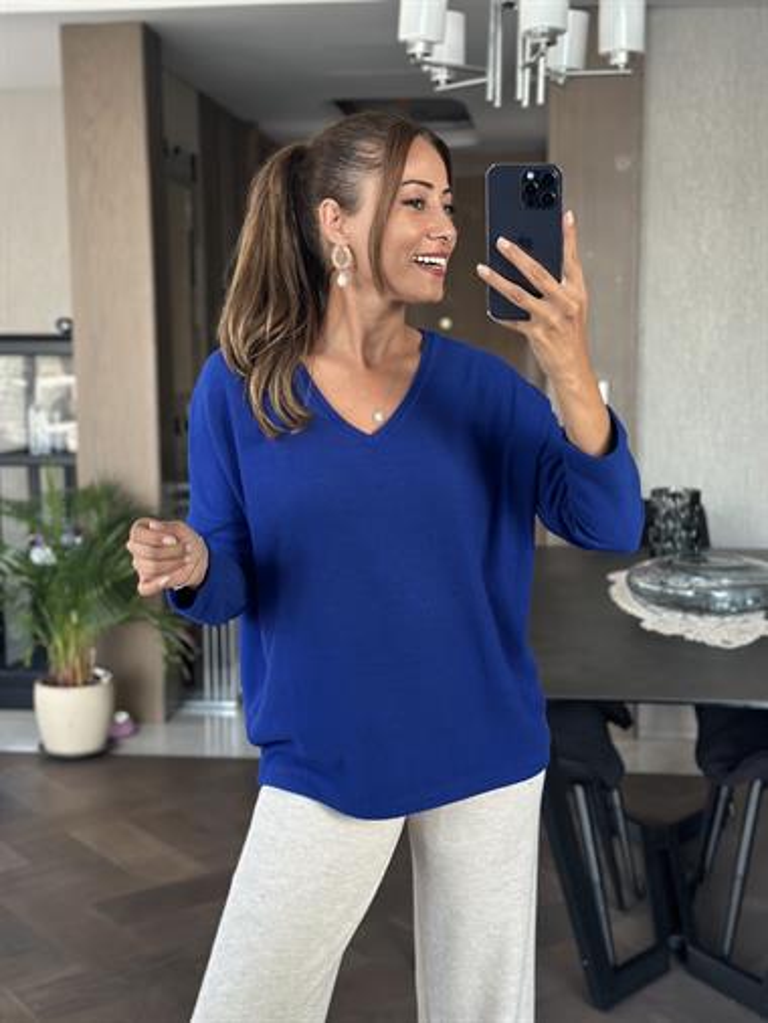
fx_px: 1419
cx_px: 384
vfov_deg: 39.6
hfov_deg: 30.3
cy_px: 512
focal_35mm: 48
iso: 400
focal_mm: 6.86
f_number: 1.78
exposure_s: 1/46
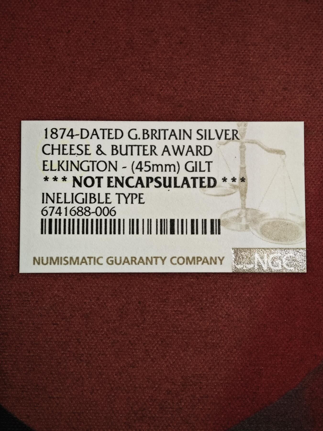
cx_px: 162
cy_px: 216
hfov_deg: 19.6
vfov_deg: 26.0
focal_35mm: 75
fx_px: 933
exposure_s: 1/50
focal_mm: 10.1
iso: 3200
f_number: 2
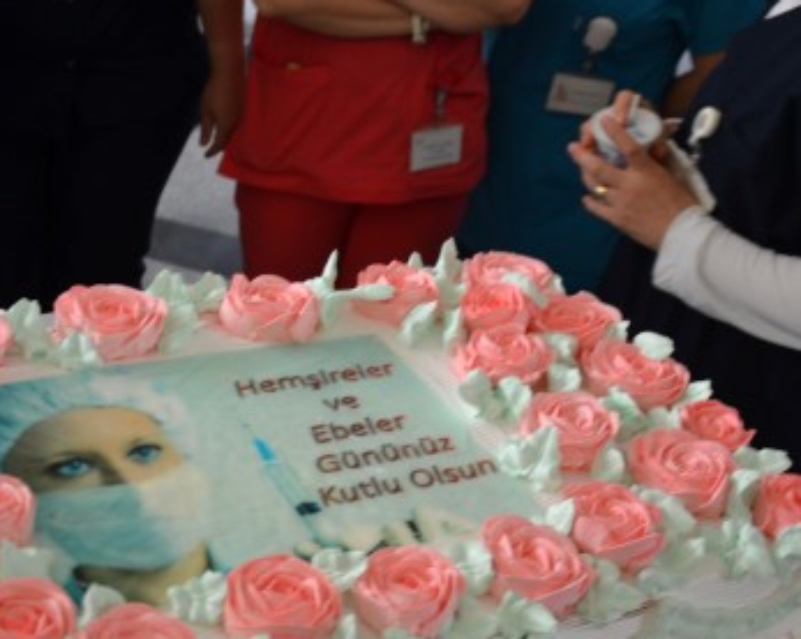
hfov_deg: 29.1
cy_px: 315
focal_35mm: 65
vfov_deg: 23.5
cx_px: 344
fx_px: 1540
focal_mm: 28
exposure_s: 1/50
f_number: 4
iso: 400
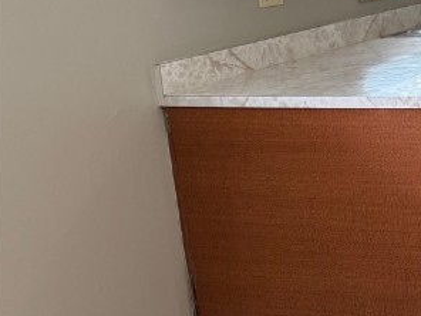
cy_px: 1
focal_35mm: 83
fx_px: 1009
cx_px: 720
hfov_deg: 19.0
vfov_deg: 17.4
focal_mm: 6.76
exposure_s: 1/60
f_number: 1.78
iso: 125
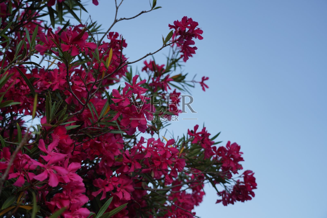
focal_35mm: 51
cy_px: 109
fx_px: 463
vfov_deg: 26.5
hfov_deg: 38.9
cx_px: 164
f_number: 4
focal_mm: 51
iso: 200
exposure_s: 1/160
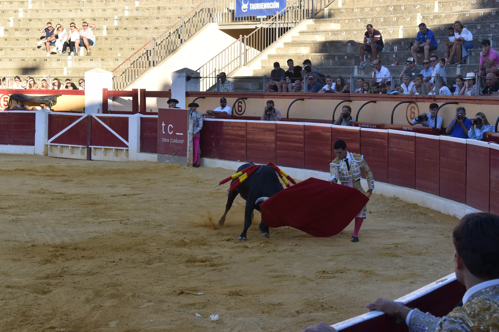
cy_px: 166
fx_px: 1143
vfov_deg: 16.6
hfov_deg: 24.6
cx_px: 250
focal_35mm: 82
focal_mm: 55
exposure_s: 1/320
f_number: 9
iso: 400
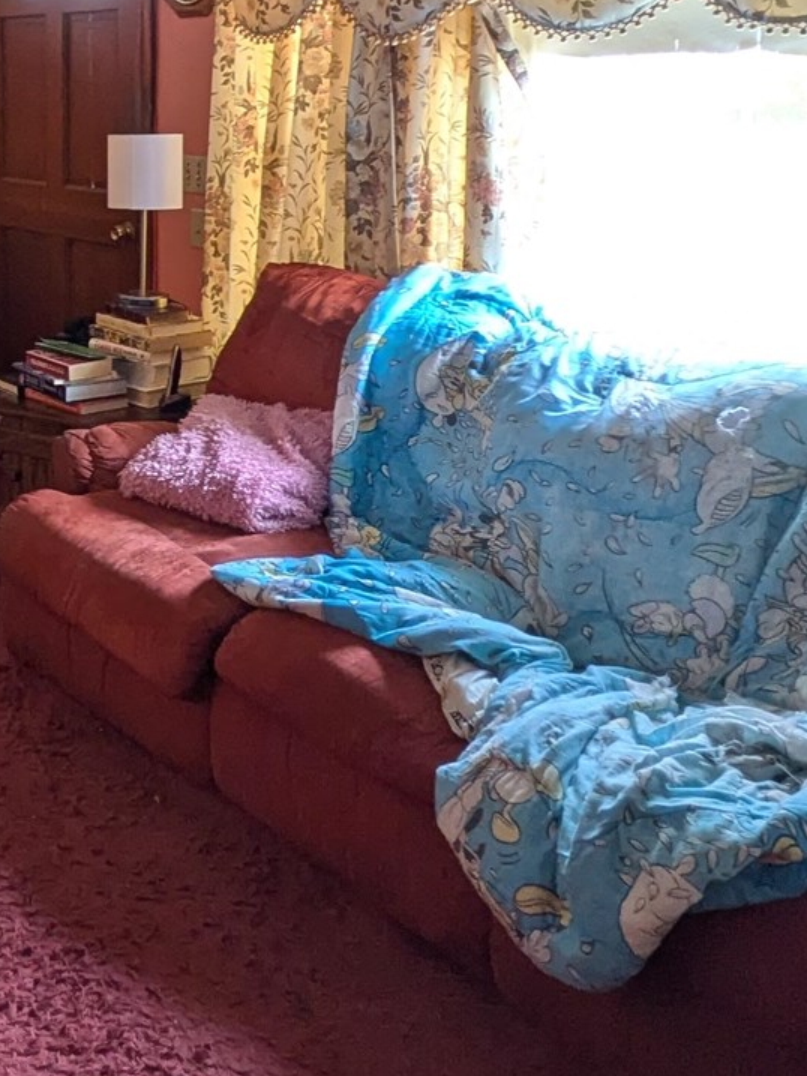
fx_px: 1398
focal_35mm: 45
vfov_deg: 40.2
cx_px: -199
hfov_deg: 27.6
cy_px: 203
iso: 143
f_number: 2.2
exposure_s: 1/40
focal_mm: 1.83
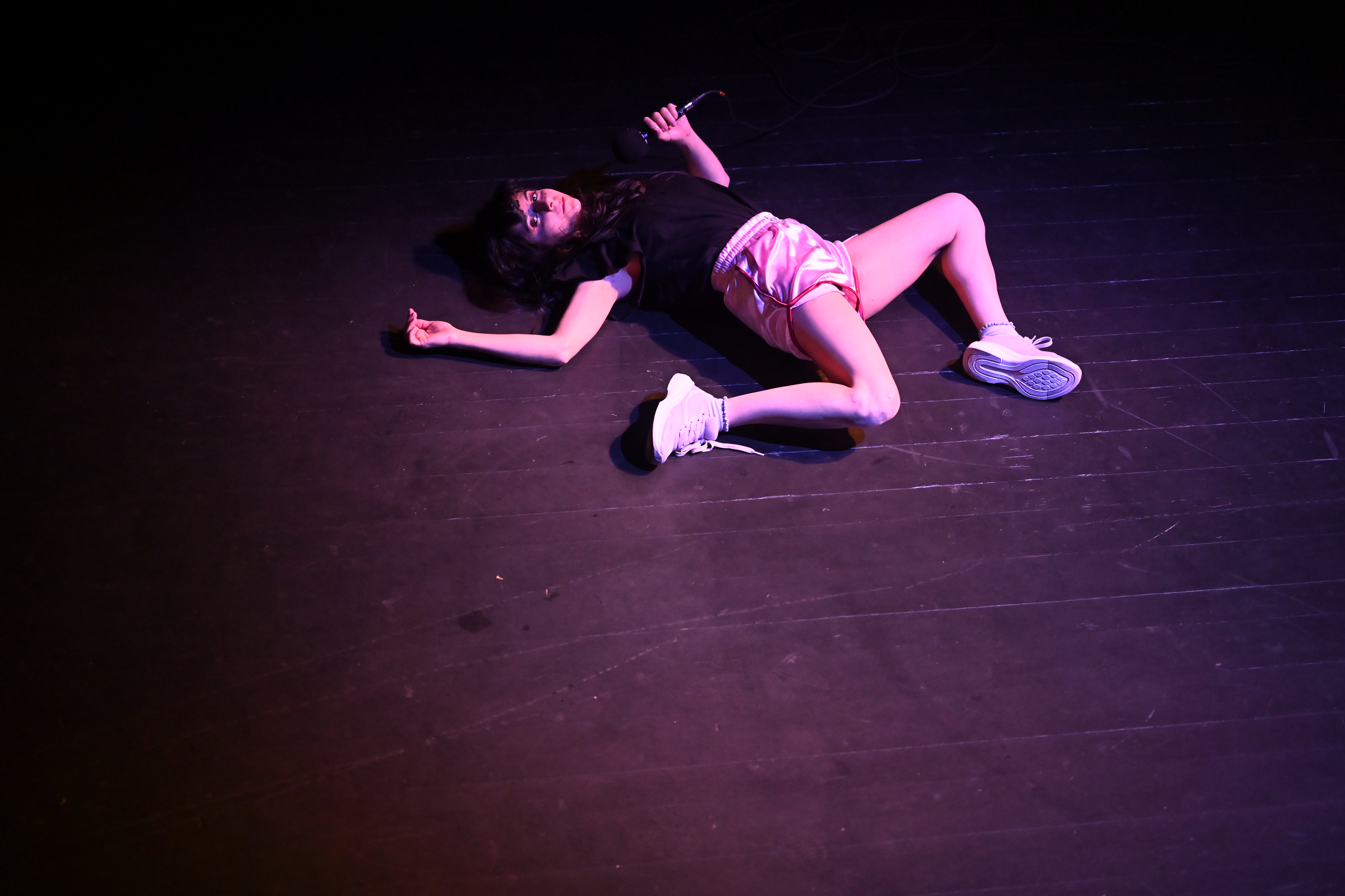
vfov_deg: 16.1
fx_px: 3175
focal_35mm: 85
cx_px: 672
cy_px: 448
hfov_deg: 23.9
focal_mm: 85
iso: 3200
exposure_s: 1/125
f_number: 1.8
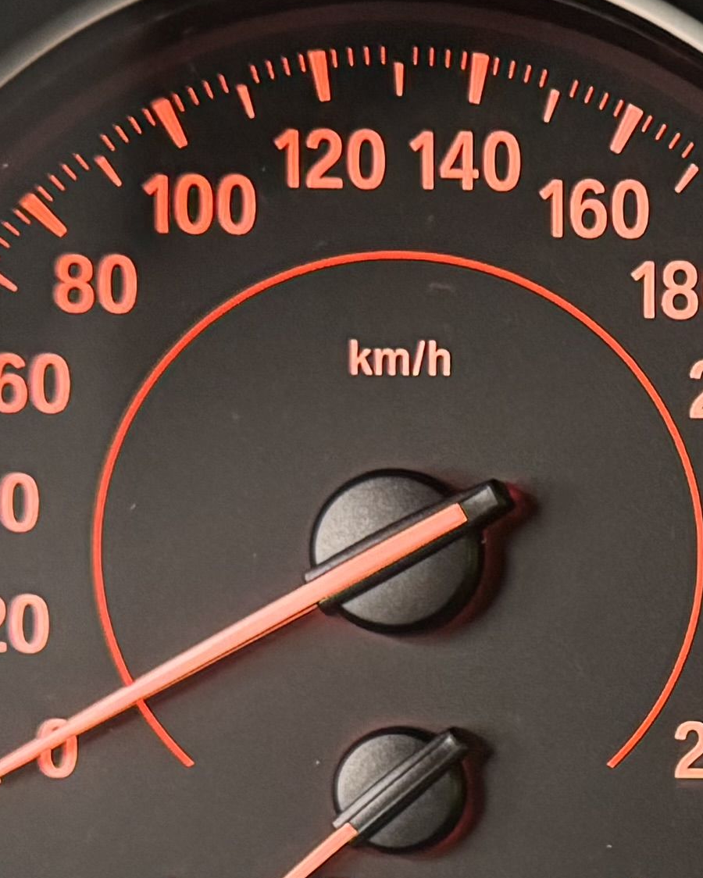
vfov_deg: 16.0
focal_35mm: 119
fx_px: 3093
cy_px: 763
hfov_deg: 12.5
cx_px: 969
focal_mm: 6.76
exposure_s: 1/39
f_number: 1.78
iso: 1000
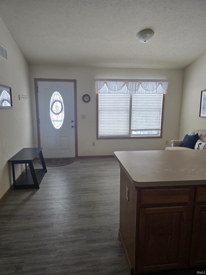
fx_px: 182
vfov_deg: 73.9
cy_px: 138
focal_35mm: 23
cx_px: 103
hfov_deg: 58.9
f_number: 1.7
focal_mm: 6.3
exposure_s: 1/180
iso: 125
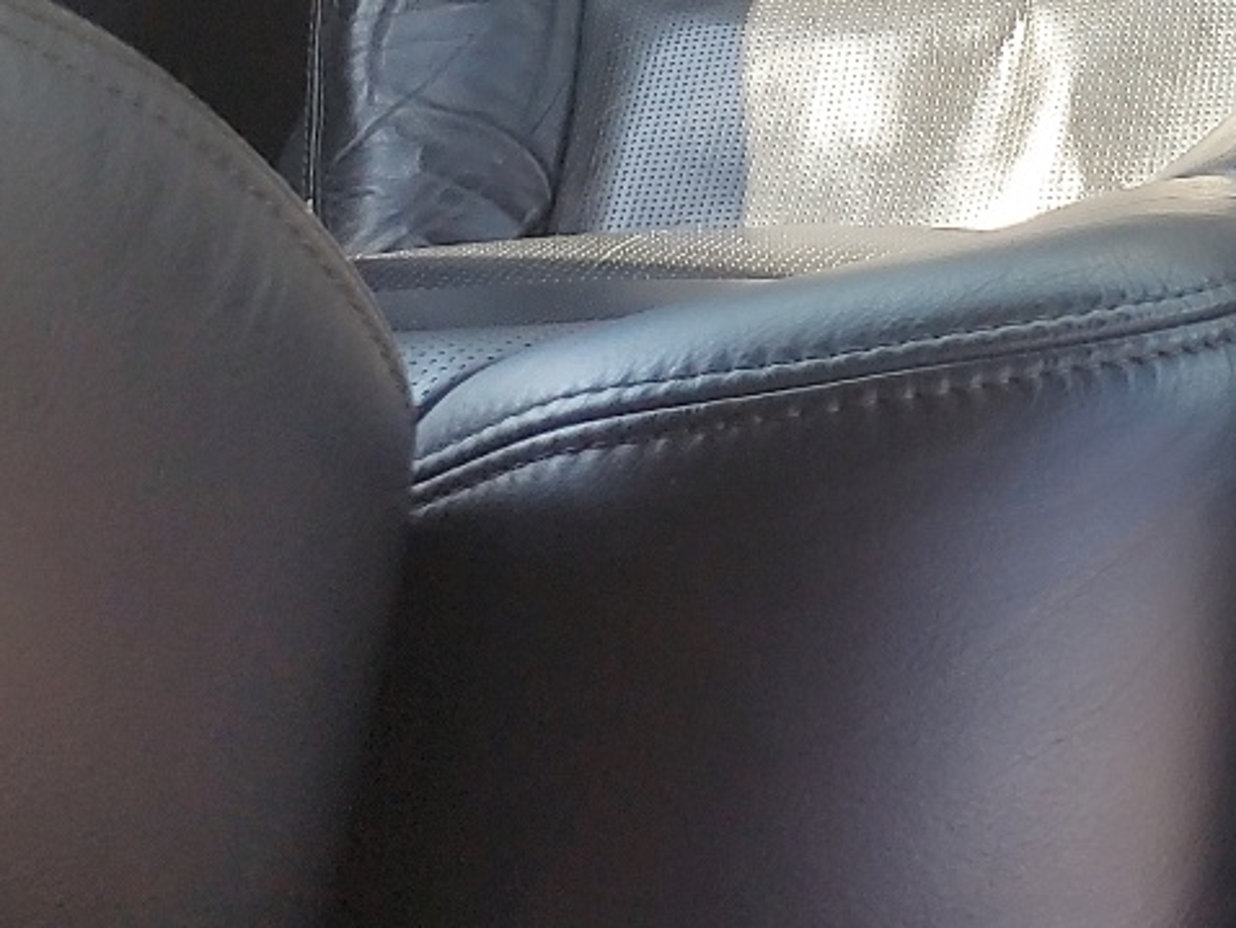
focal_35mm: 87
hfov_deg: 19.0
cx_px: 1999
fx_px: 3108
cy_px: -372
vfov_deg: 15.9
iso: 50
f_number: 1.5
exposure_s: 1/167
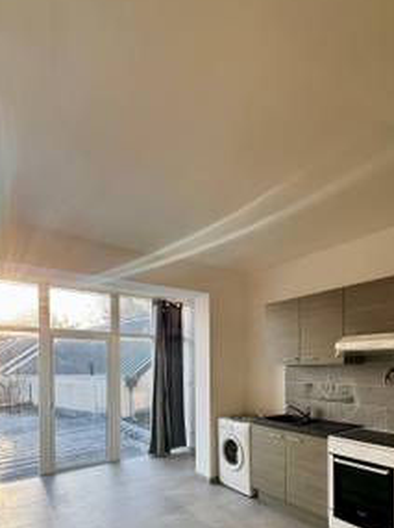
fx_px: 319
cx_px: 224
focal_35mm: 21
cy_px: 368
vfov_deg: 75.6
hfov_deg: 63.1
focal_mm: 2.22
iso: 50
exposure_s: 1/99
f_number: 2.2
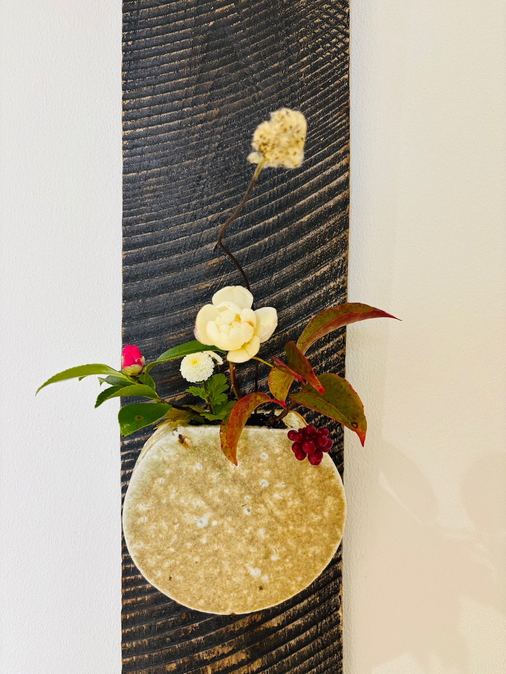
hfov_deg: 53.1
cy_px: 337
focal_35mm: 26
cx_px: 253
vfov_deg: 67.3
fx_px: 507
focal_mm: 5.96
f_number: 1.6
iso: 125
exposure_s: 1/60
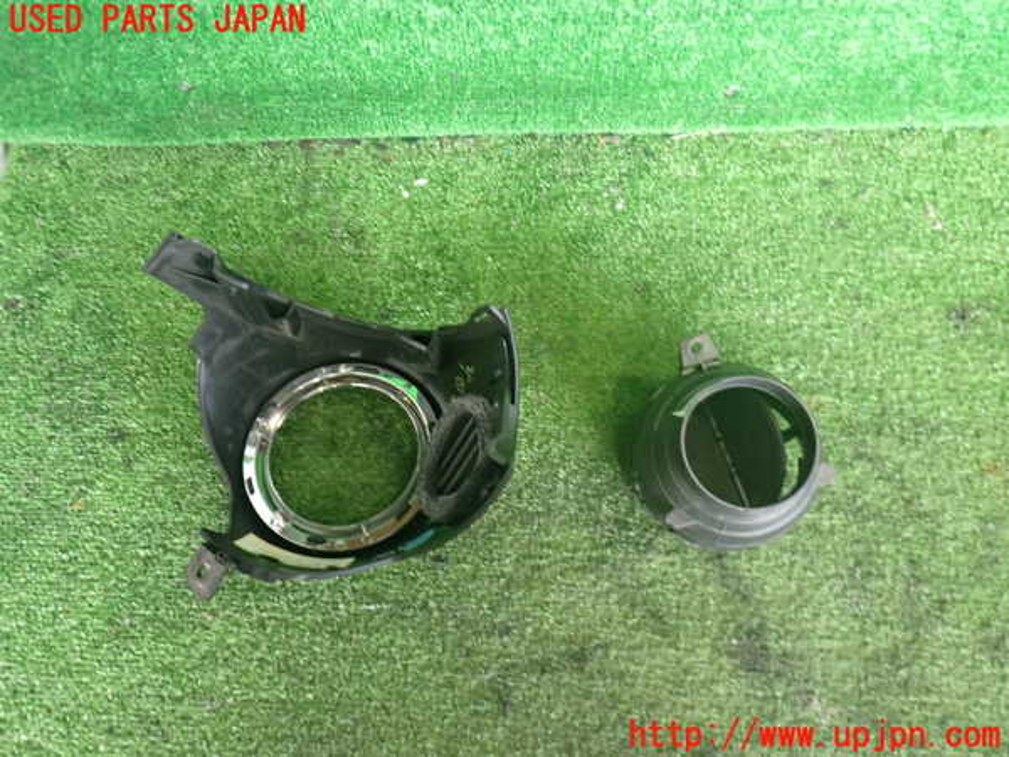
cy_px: 378
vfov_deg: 46.8
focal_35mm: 30
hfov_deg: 60.0
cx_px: 504
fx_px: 874
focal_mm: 5.4
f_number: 2.3
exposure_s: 1/30
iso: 250
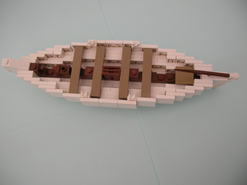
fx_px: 250
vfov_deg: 40.6
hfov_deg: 52.7
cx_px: 124
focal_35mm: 35
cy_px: 92
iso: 50
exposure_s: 1/371
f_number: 2.8
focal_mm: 5.8
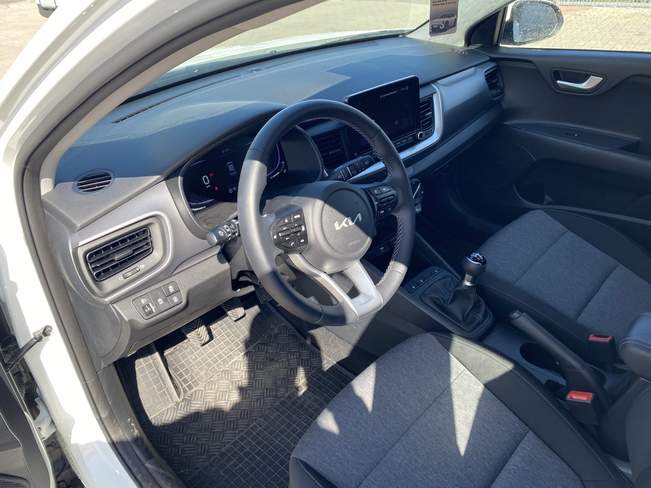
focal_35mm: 26
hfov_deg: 67.3
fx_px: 489
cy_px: 244
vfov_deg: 53.1
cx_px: 326
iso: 32
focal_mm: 4.25
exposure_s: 1/324
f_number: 1.8
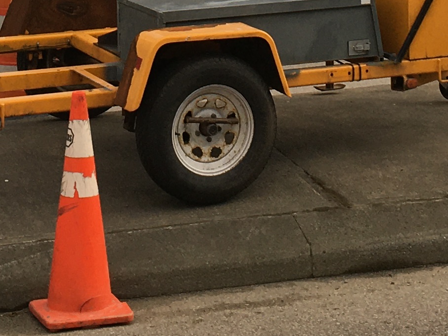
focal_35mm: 129
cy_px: -297
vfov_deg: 10.7
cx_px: 150
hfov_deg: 15.3
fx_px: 1670
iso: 25
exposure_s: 1/120
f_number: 2.2
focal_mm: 4.15
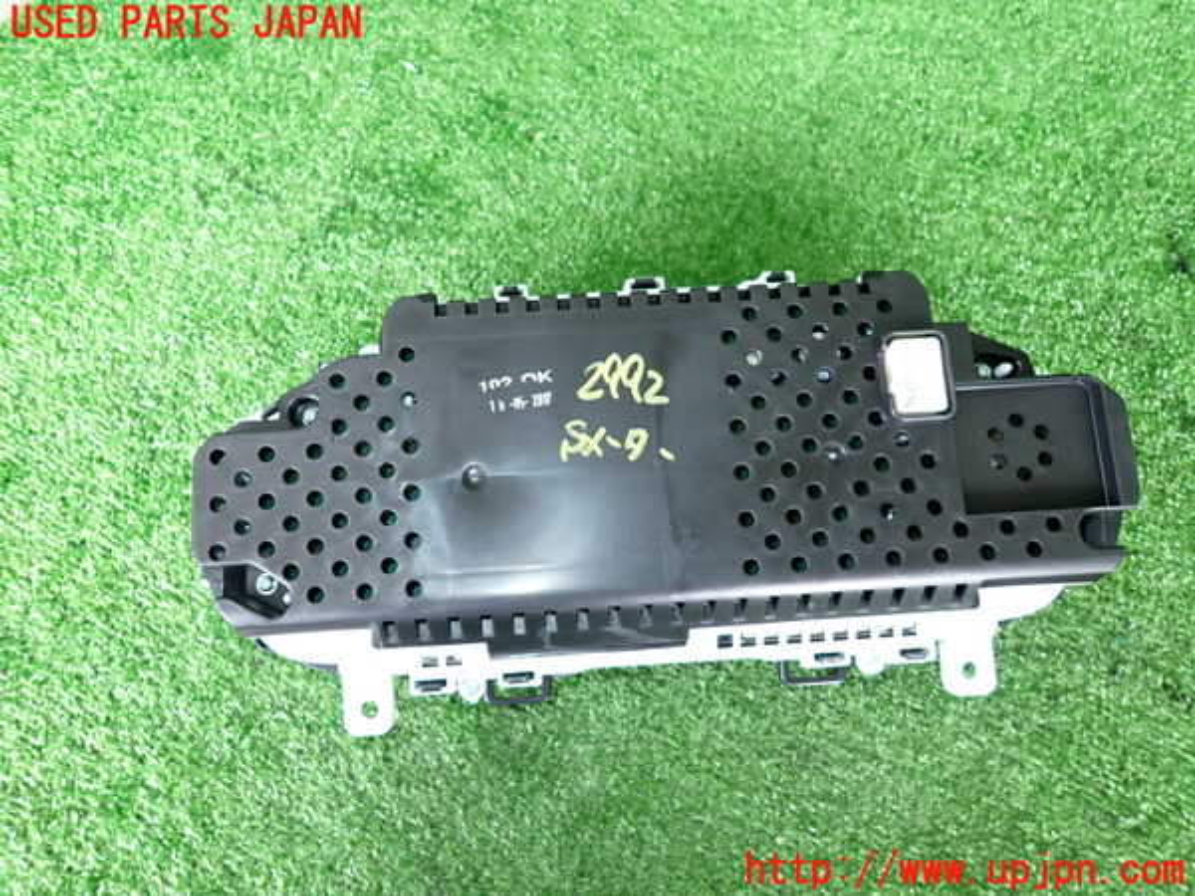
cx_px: 598
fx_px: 863
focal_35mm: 25
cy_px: 448
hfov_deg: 69.4
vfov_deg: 54.9
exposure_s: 1/30
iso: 200
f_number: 2
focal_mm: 4.5
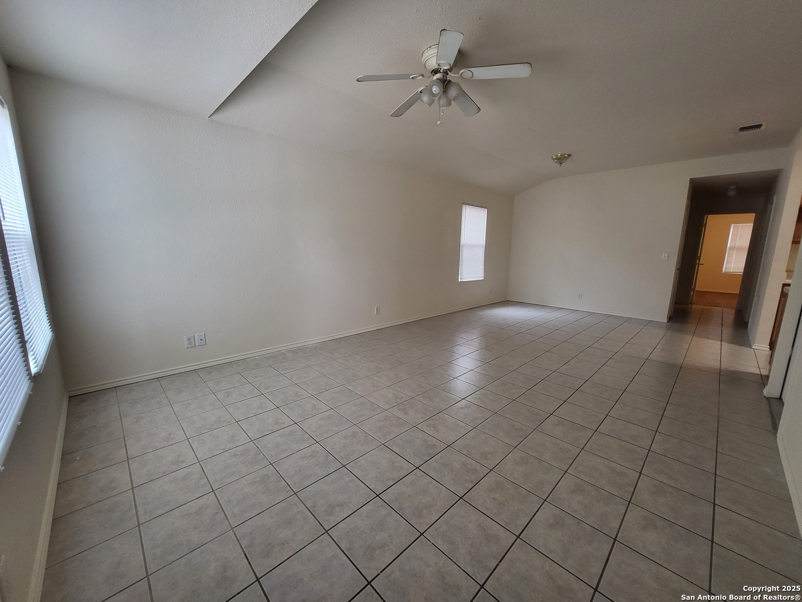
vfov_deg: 89.9
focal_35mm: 13
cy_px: 301
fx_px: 301
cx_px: 401
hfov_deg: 106.2
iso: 160
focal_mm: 1.74
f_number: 2.2
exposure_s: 1/60
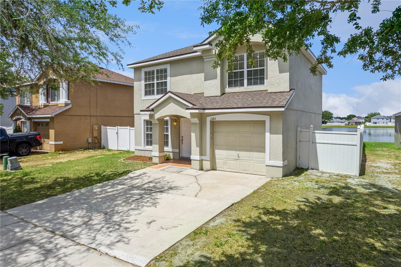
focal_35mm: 22
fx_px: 245
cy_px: 134
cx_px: 200
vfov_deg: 57.2
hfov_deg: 78.6
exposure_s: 1/4000
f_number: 2.8
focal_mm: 8.4
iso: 100
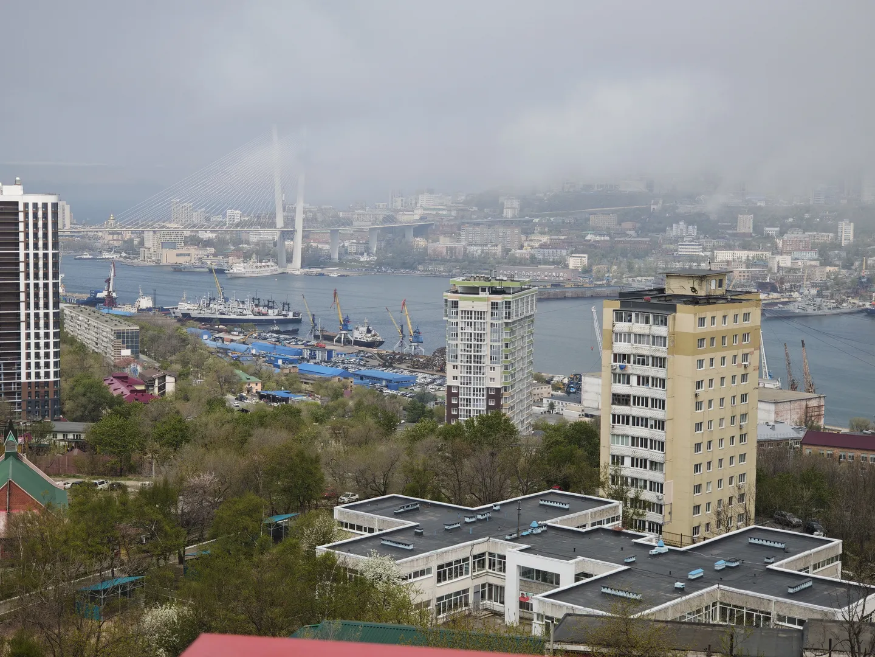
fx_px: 1517
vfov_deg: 24.4
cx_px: 438
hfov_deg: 32.2
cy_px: 328
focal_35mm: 60
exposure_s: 1/586
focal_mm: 9
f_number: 2
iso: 50
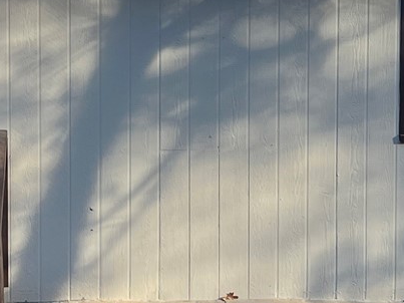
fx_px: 1447
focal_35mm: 124
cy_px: 70
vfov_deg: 11.9
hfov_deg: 15.9
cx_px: 134
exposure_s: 1/940
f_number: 1.5
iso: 50
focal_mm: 5.7
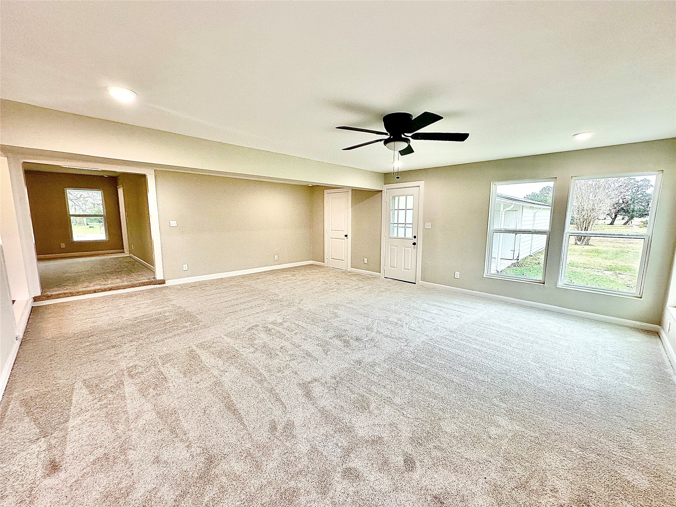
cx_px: 338
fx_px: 273
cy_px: 254
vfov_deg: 85.7
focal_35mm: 14
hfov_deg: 102.1
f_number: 2.2
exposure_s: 1/120
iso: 160
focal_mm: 2.22
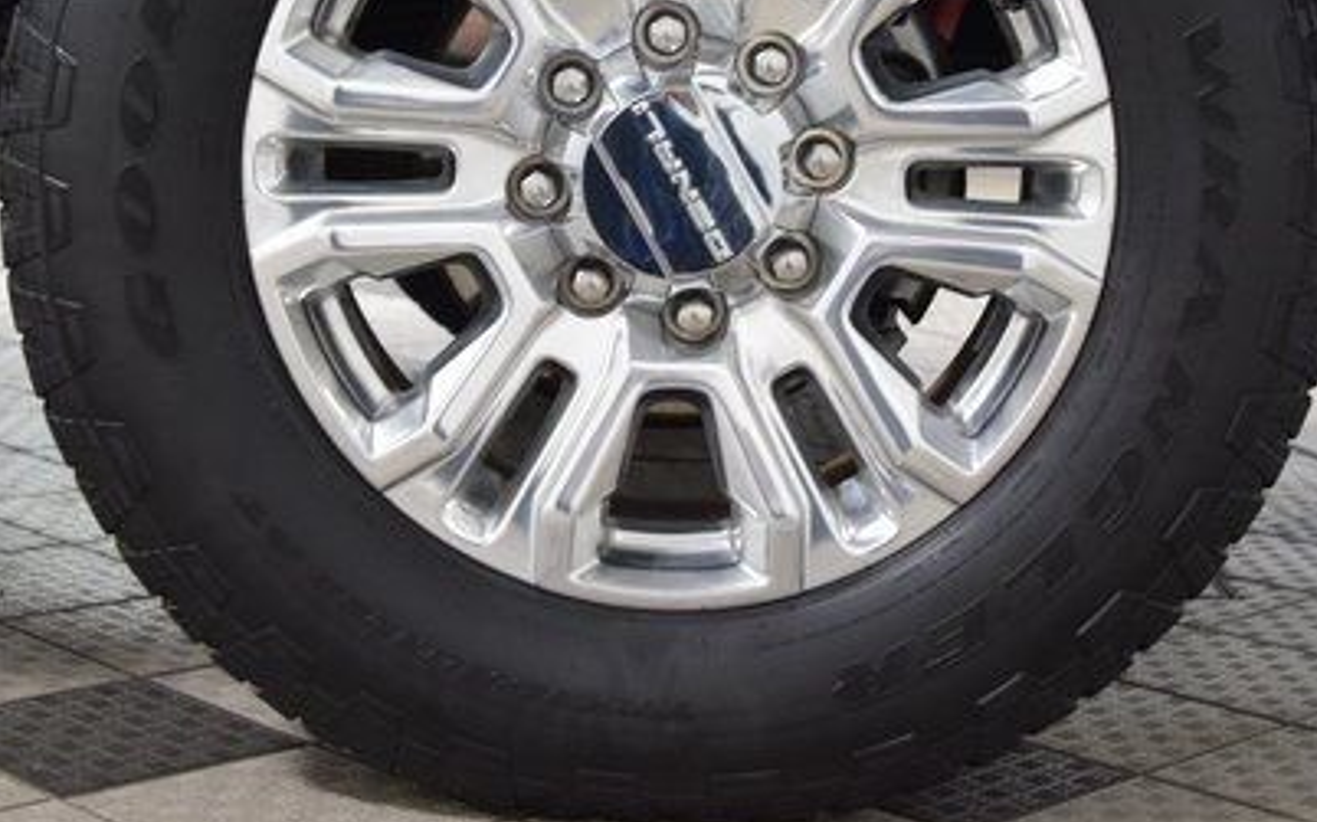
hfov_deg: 28.2
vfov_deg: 17.7
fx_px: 2619
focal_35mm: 73
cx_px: 701
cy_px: 136
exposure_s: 1/60
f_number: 4
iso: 1600
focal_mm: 30
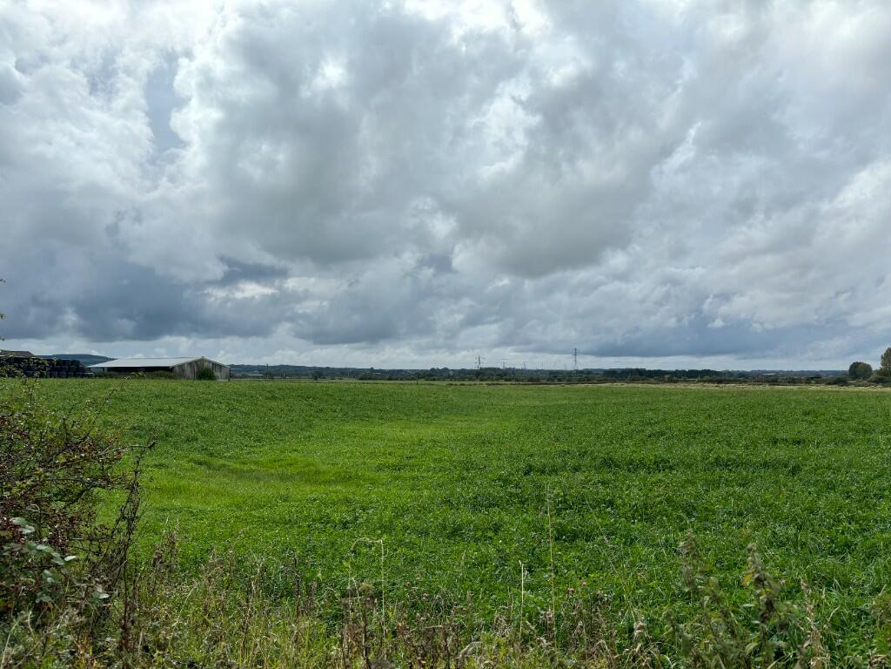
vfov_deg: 53.1
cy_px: 334
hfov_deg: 67.3
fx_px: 669
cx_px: 446
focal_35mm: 26
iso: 50
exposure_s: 1/5076
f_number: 1.6
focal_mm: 5.96
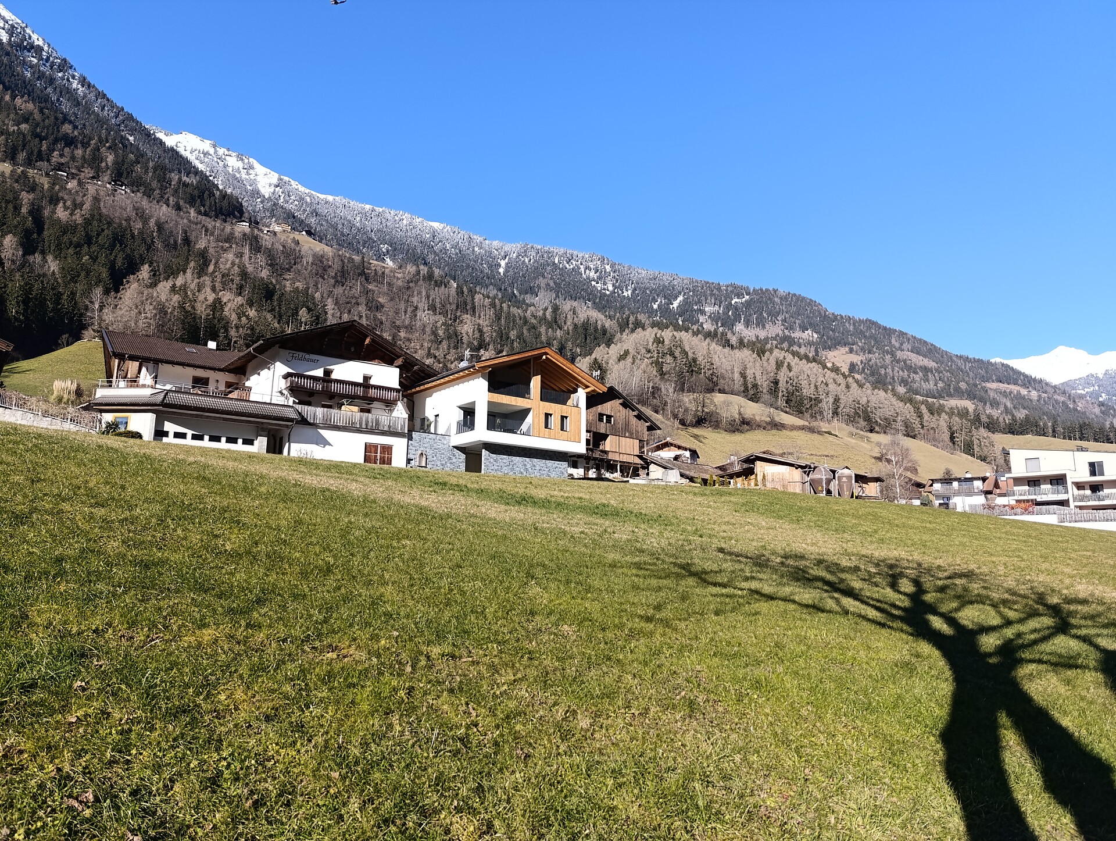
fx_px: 743
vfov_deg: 59.0
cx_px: 558
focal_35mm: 23
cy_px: 420
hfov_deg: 73.8
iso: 50
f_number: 1.6
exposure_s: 1/413
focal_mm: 6.14
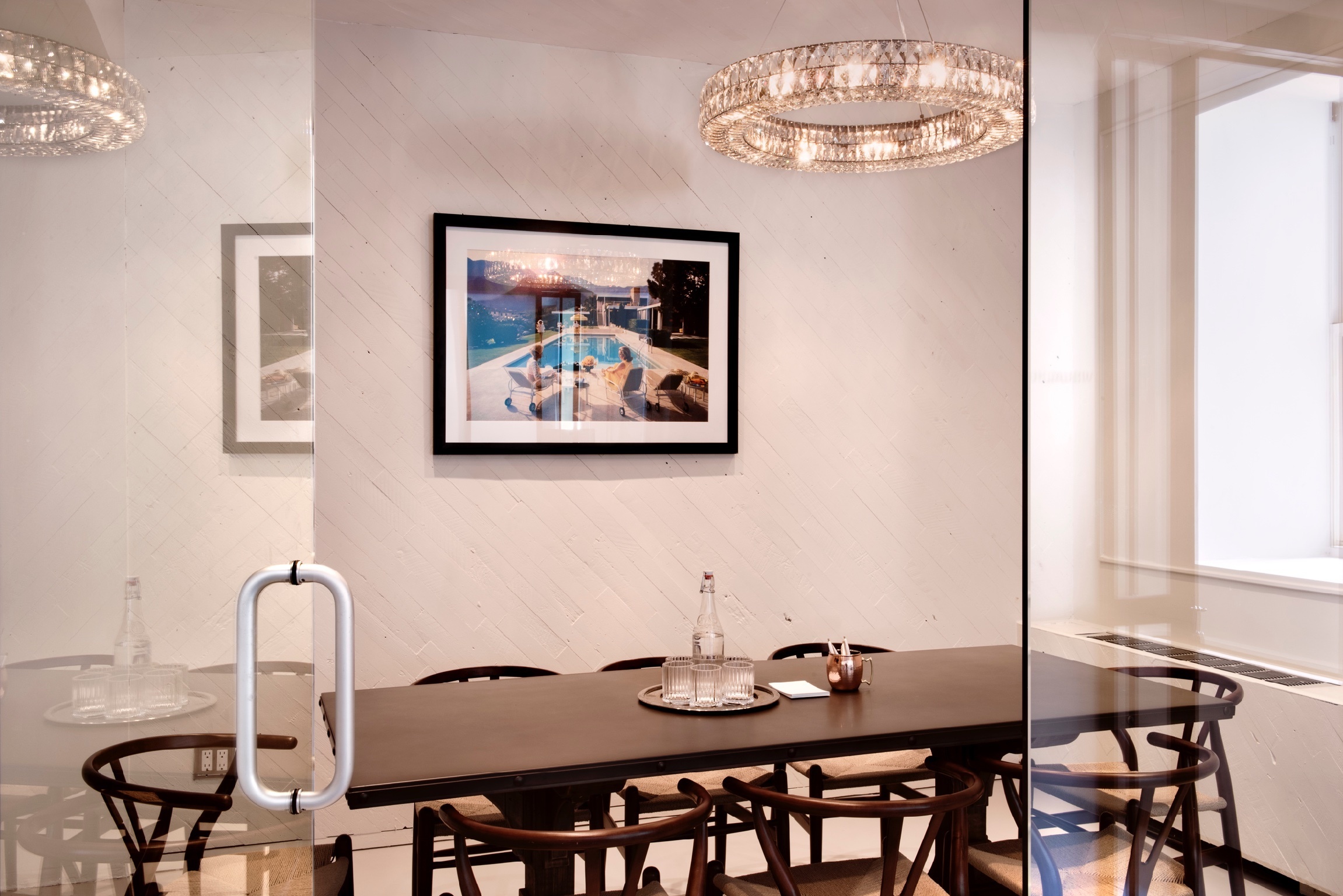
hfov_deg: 58.7
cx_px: 672
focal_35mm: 32
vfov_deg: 41.1
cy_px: 448
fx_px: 1194
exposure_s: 5
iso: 125
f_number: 20
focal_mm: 32
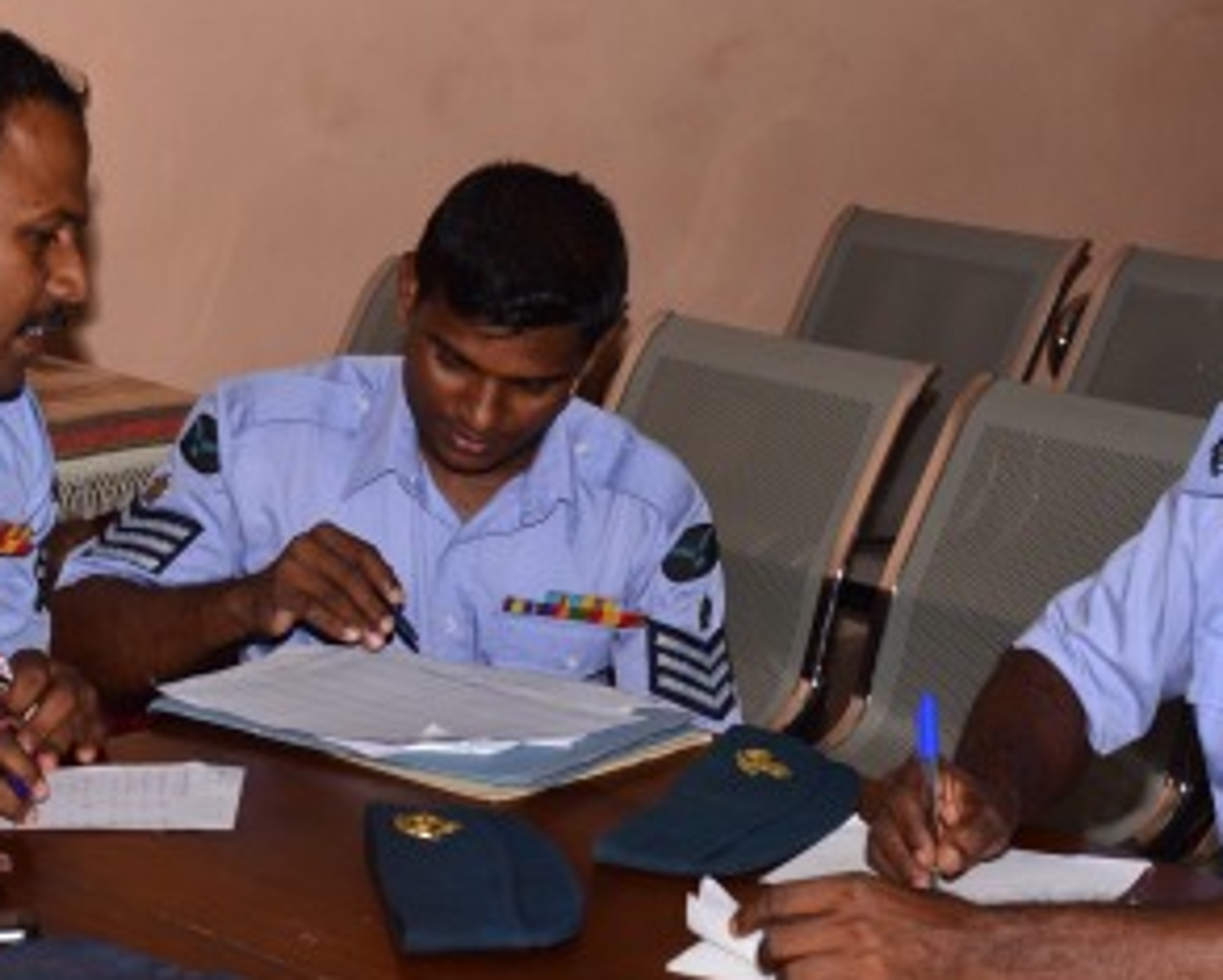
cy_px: 557
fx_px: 3657
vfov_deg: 15.3
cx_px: 603
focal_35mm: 101
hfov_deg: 19.0
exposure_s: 1/160
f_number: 5.6
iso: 400
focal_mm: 35
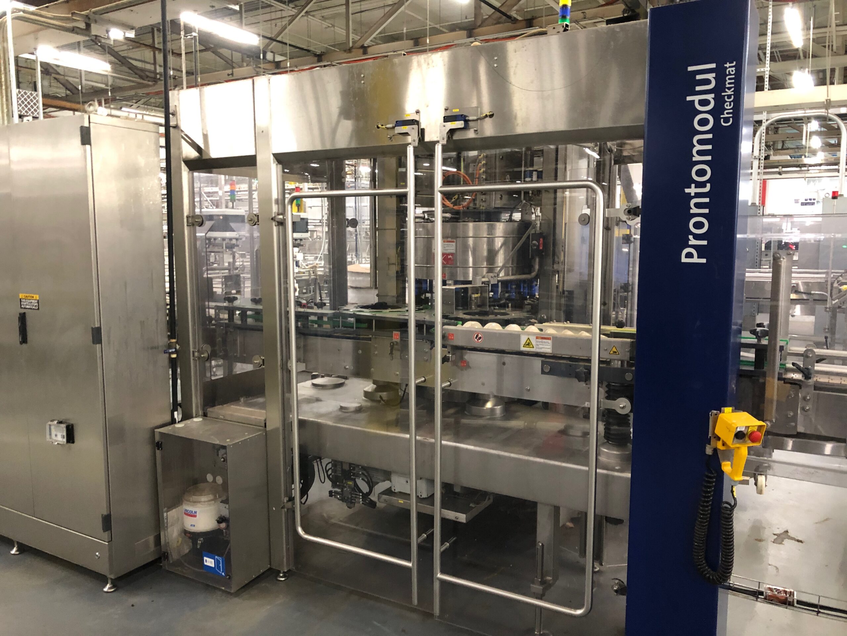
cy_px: 318
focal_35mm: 28
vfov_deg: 49.7
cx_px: 424
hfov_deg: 63.4
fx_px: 685
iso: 100
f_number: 1.8
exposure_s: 1/11
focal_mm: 3.99
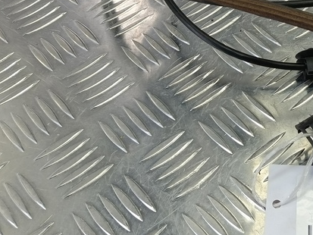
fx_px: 516
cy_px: -22
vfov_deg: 24.0
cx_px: 336
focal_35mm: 57
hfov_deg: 30.5
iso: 108
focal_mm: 4.11
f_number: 1.6
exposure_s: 1/50
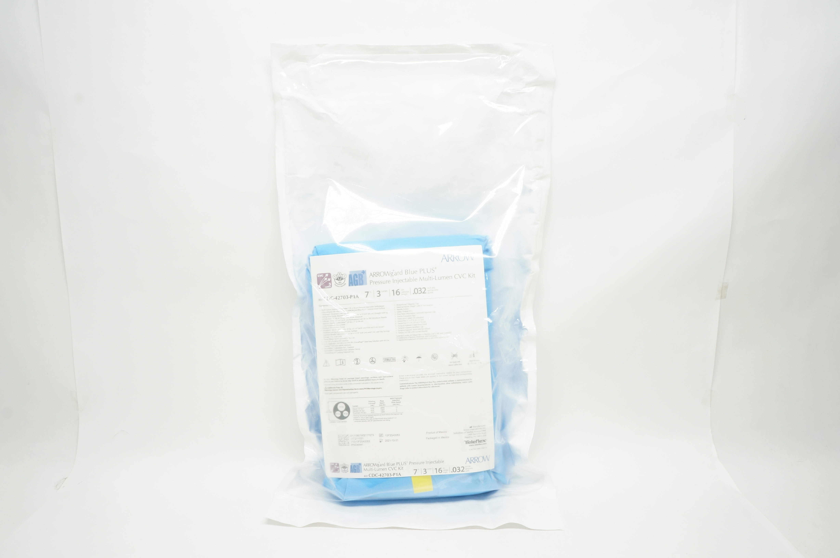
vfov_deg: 47.8
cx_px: 420
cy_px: 279
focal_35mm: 27
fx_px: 629
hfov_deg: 67.4
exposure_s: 1/15
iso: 400
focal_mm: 18
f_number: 11
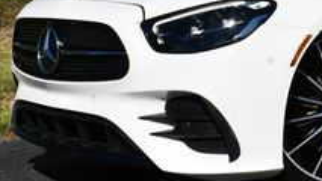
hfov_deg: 16.5
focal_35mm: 126
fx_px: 1076
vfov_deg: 9.4
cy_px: -86
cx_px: 361
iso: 100
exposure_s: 1/400
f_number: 10
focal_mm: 20
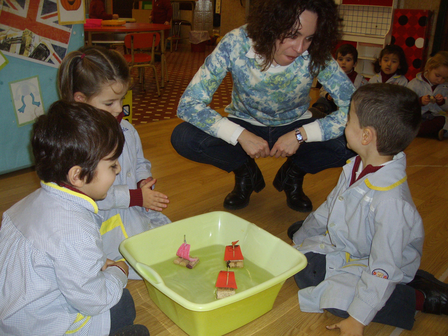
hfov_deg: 51.4
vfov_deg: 39.7
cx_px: 224
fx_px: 466
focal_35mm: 36
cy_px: 168
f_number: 2.7
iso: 160
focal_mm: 6
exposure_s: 1/50
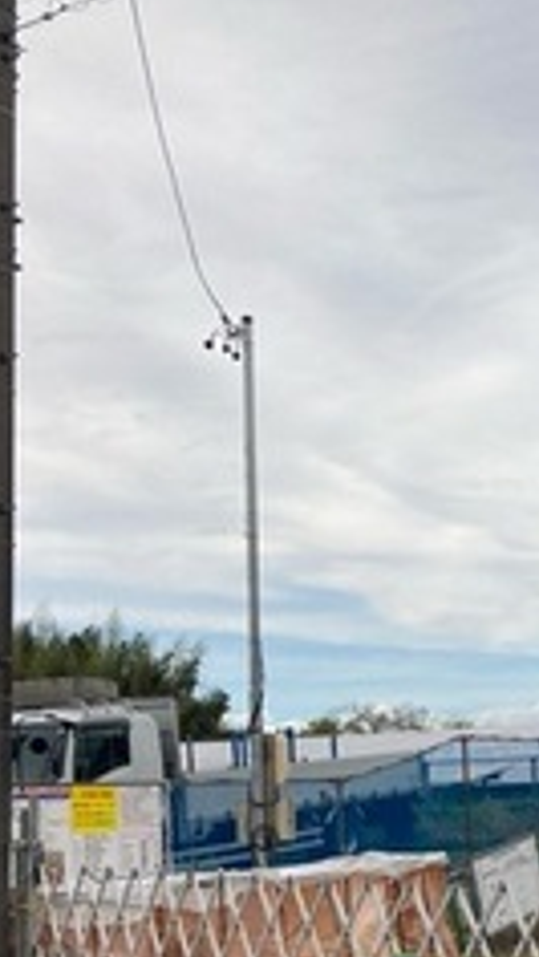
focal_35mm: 62
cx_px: 802
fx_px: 1573
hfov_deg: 17.5
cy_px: 689
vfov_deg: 33.3
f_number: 1.8
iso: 20
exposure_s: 1/2088
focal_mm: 3.99
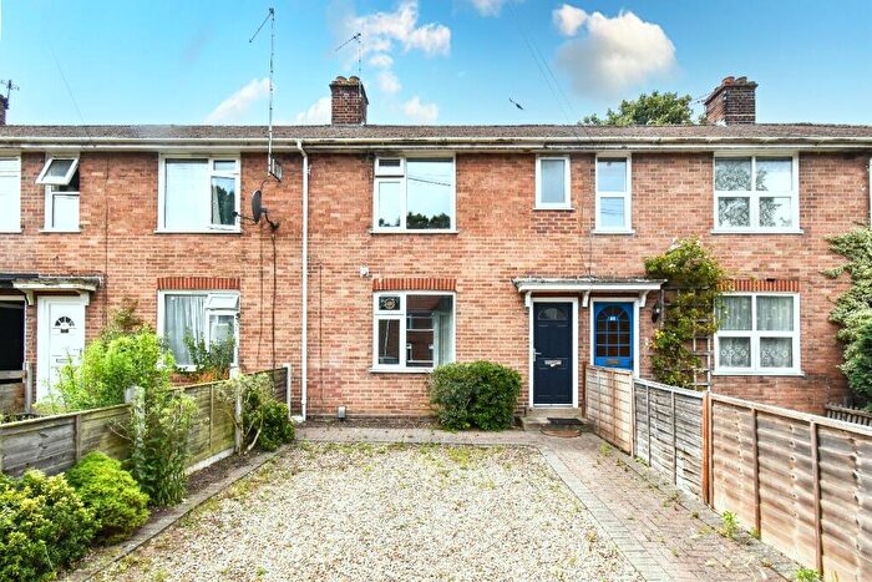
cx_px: 436
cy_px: 291
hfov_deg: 100.4
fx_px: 363
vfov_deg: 77.4
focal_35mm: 15
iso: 500
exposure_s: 1/400
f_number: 10
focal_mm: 10
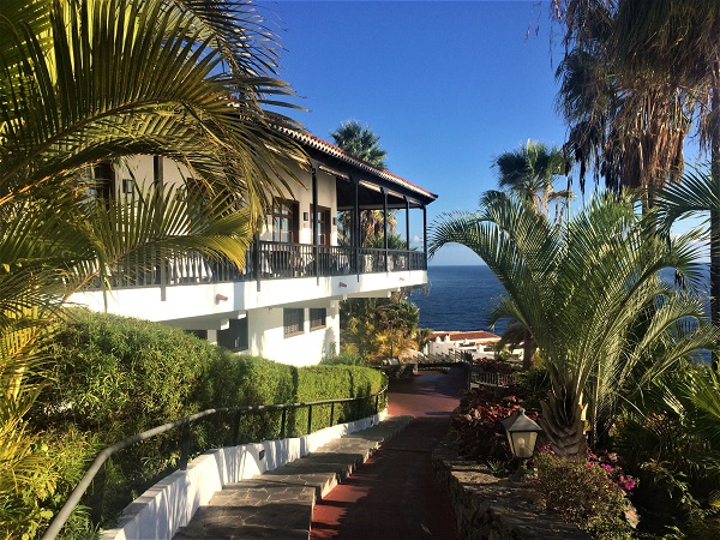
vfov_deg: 48.2
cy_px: 270
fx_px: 603
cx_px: 360
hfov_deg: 61.7
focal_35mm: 29
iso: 32
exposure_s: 1/2053
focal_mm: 4.15
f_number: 2.2
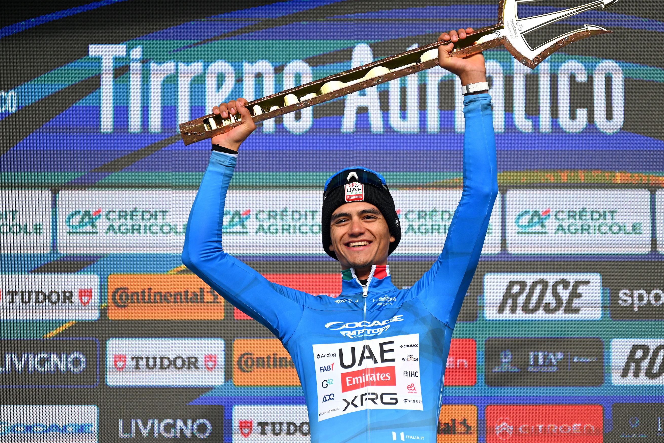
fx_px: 4205
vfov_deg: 6.0
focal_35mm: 228
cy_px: 210
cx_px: 363
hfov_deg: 9.0
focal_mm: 200
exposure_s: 1/2000
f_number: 3.2
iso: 400
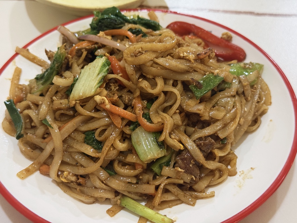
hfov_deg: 39.7
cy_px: 112
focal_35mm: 48
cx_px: 148
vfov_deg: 30.3
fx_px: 412
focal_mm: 6.76
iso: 250
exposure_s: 1/50
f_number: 1.78
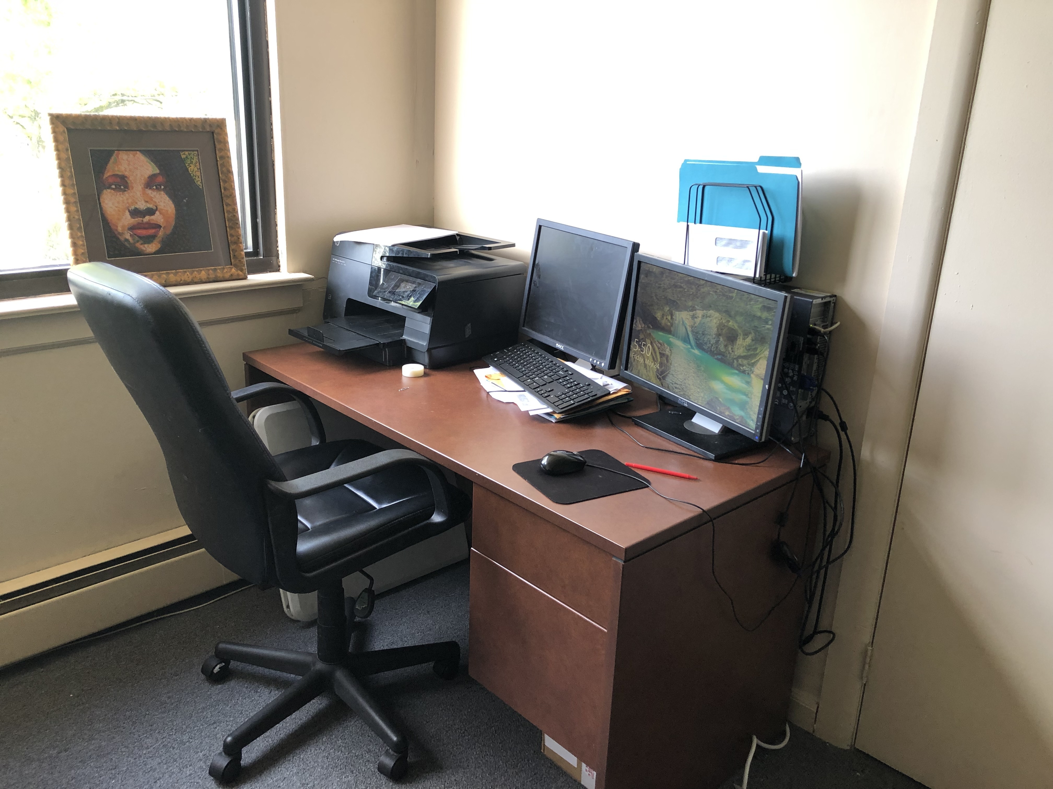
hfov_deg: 63.4
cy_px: 394
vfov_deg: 49.7
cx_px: 526
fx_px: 852
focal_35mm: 28
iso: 40
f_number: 1.8
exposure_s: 1/32
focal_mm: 3.99
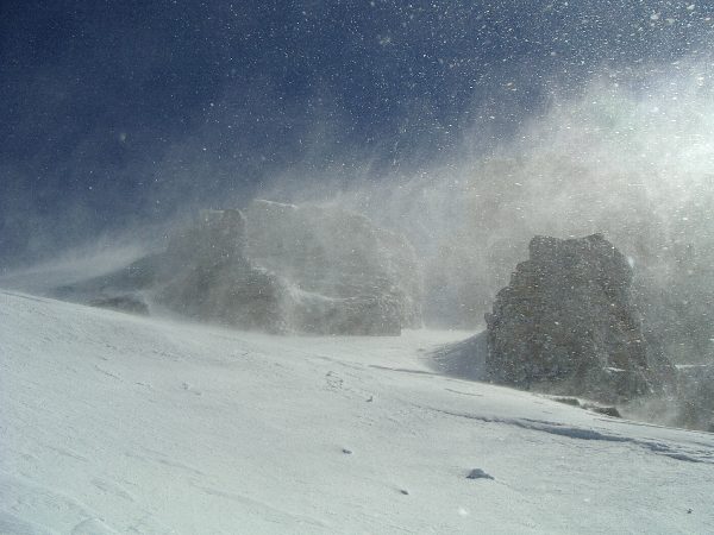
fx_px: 784
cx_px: 357
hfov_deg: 49.0
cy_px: 268
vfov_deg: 37.7
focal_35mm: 38
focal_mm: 5.8
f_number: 4.8
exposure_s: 1/1000
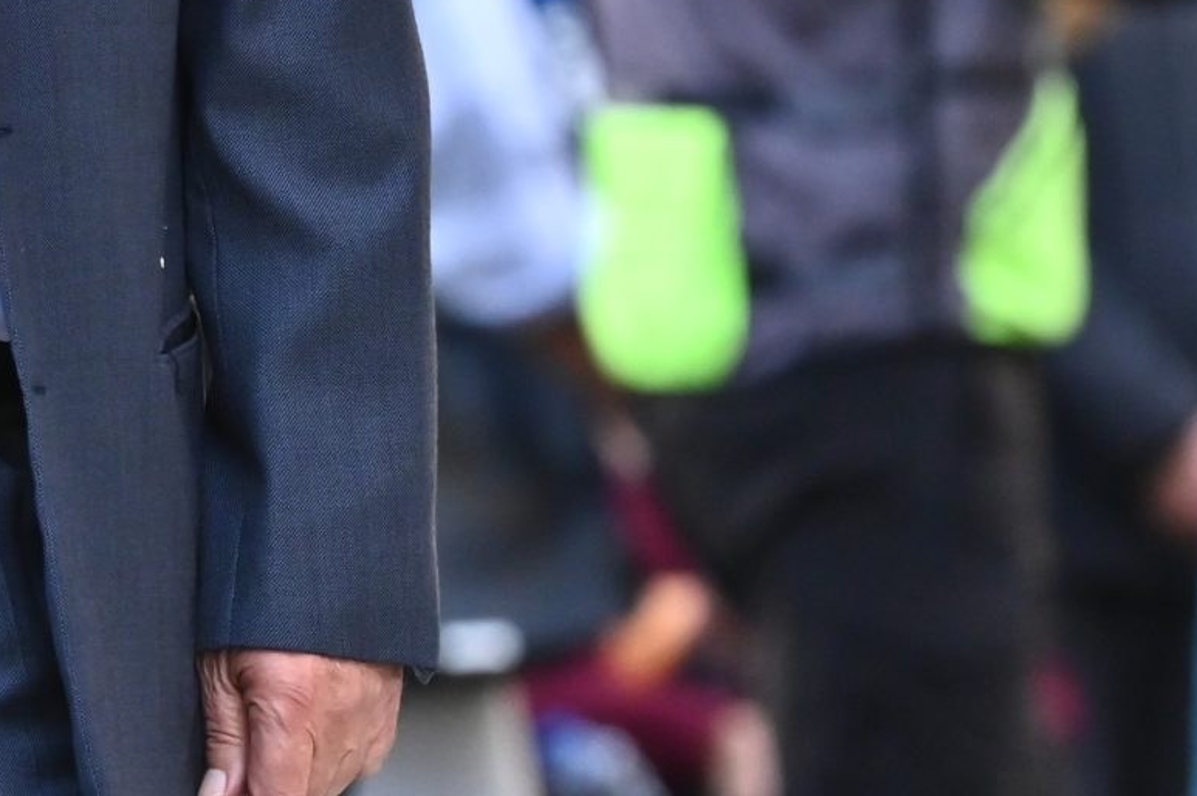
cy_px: -338
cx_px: -31
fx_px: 44018
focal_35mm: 1325
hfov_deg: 1.6
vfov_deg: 1.0
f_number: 7.1
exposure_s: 1/1000
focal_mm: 400
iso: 2800
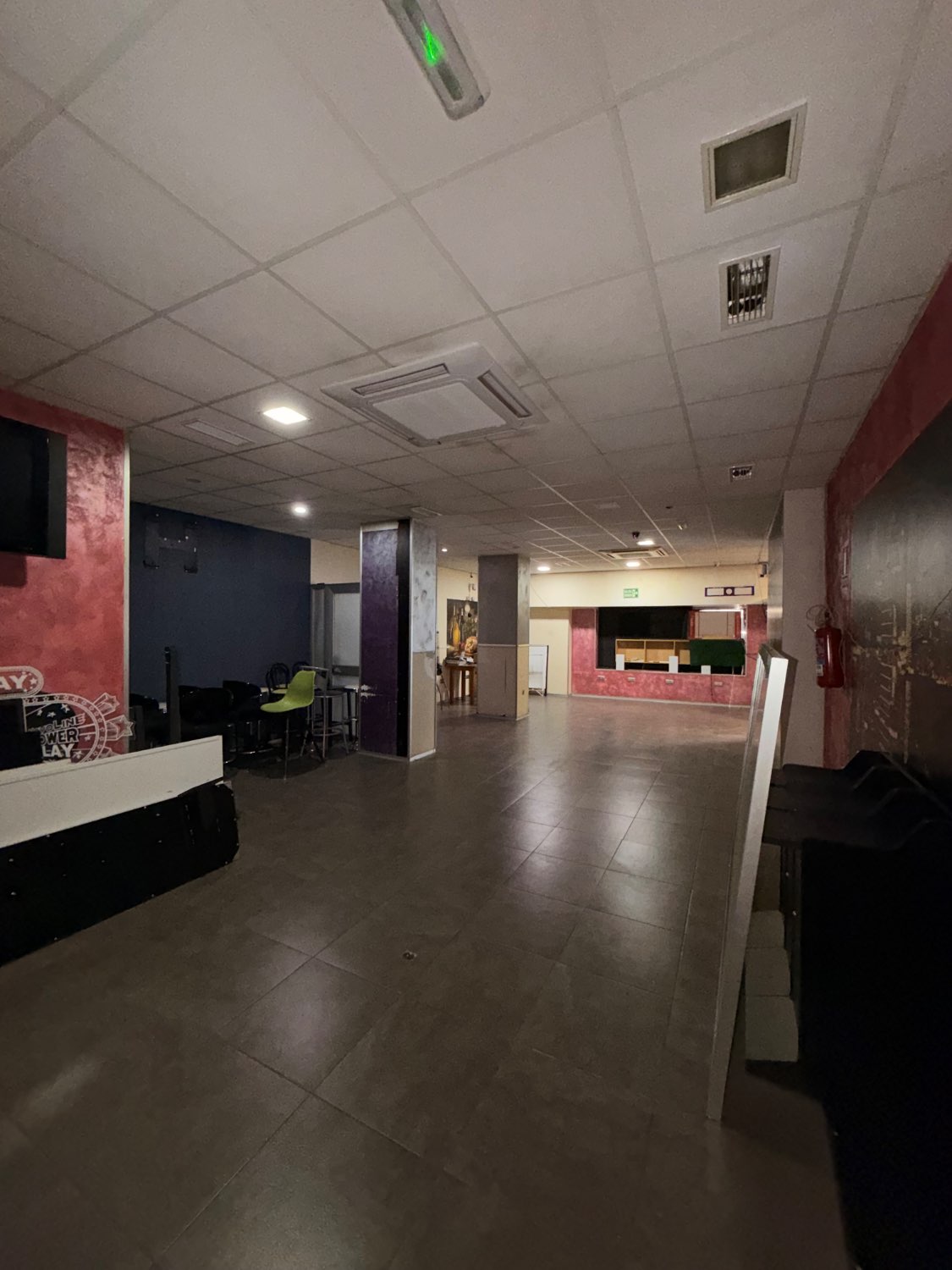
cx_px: 476
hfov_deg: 85.7
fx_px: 513
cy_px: 635
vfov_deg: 102.1
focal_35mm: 14
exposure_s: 1/25
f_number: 2.2
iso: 250
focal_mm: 2.22
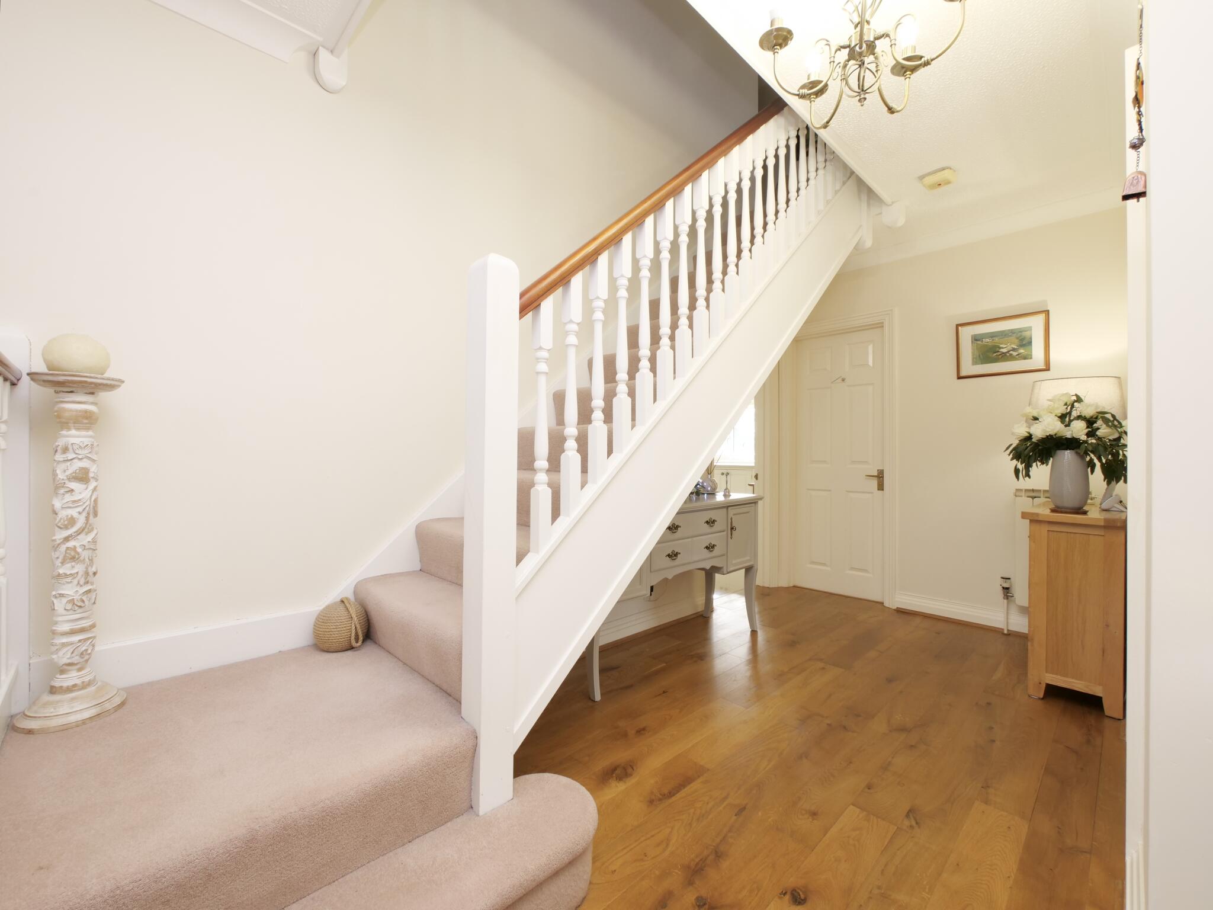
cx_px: 606
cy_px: 455
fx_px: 491
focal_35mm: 14
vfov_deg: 85.7
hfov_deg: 102.1
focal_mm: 7
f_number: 8
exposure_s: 1/5
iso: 400
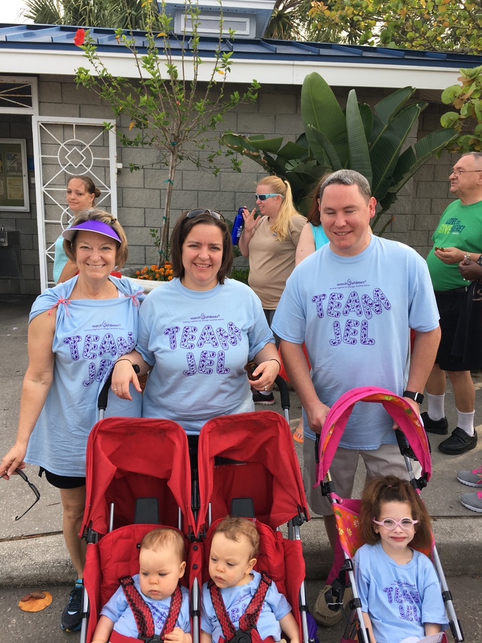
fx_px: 538
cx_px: 241
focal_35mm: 29
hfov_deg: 48.2
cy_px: 322
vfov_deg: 61.7
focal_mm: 4.15
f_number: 2.2
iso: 25
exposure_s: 1/405
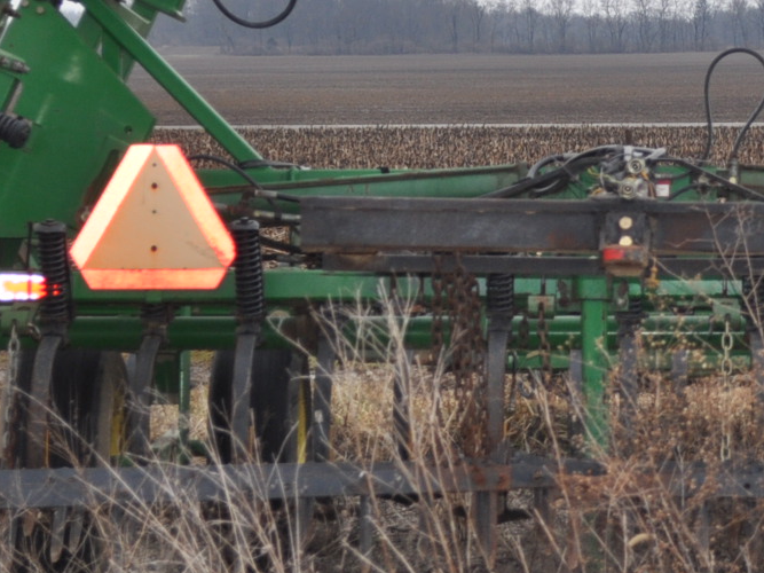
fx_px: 3884
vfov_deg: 8.4
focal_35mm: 176
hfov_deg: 11.2
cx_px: 637
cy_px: 92
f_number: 5
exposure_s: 1/200
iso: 250
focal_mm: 38
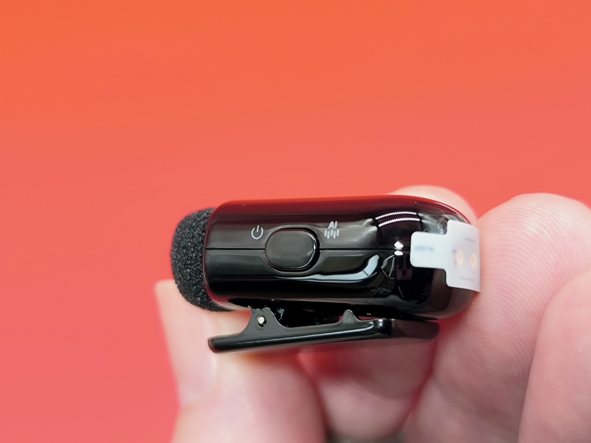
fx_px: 785
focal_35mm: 46
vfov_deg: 31.5
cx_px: 296
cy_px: 222
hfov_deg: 41.2
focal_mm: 6.14
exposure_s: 1/50
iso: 800
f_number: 1.65
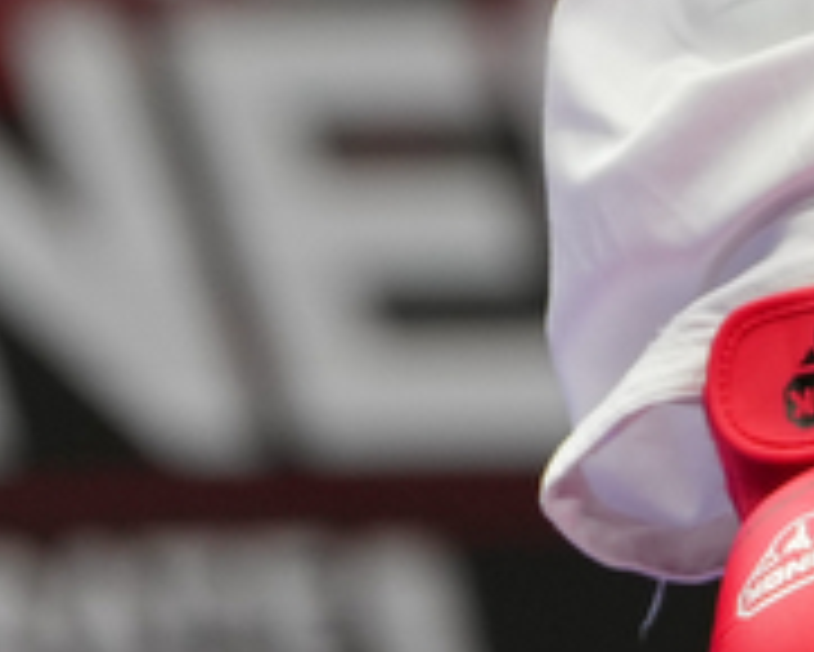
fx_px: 39893
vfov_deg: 0.9
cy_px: -773
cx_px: 1682
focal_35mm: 1655
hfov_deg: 1.2
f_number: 2.8
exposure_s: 1/1000
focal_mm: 200
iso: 500
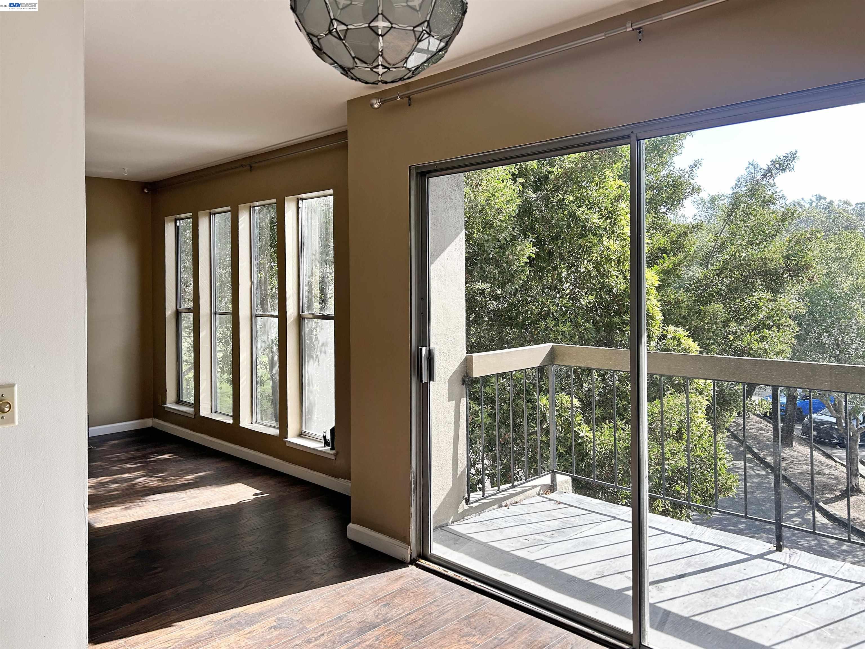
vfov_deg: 53.1
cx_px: 432
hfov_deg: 67.3
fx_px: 650
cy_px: 324
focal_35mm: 26
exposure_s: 1/506
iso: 50
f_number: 1.5
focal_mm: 5.7
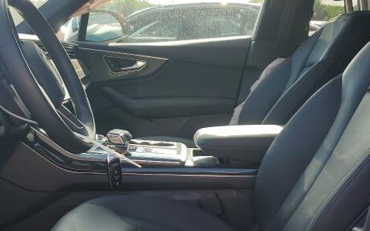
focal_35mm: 48
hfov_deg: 41.3
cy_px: 140
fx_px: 484
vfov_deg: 26.8
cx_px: 122
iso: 50
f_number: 1.5
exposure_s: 1/625
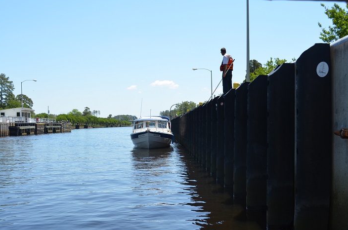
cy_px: 120
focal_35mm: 41
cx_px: 180
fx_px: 395
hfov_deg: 47.5
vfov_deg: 32.5
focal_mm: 26
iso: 125
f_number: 8
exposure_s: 1/250
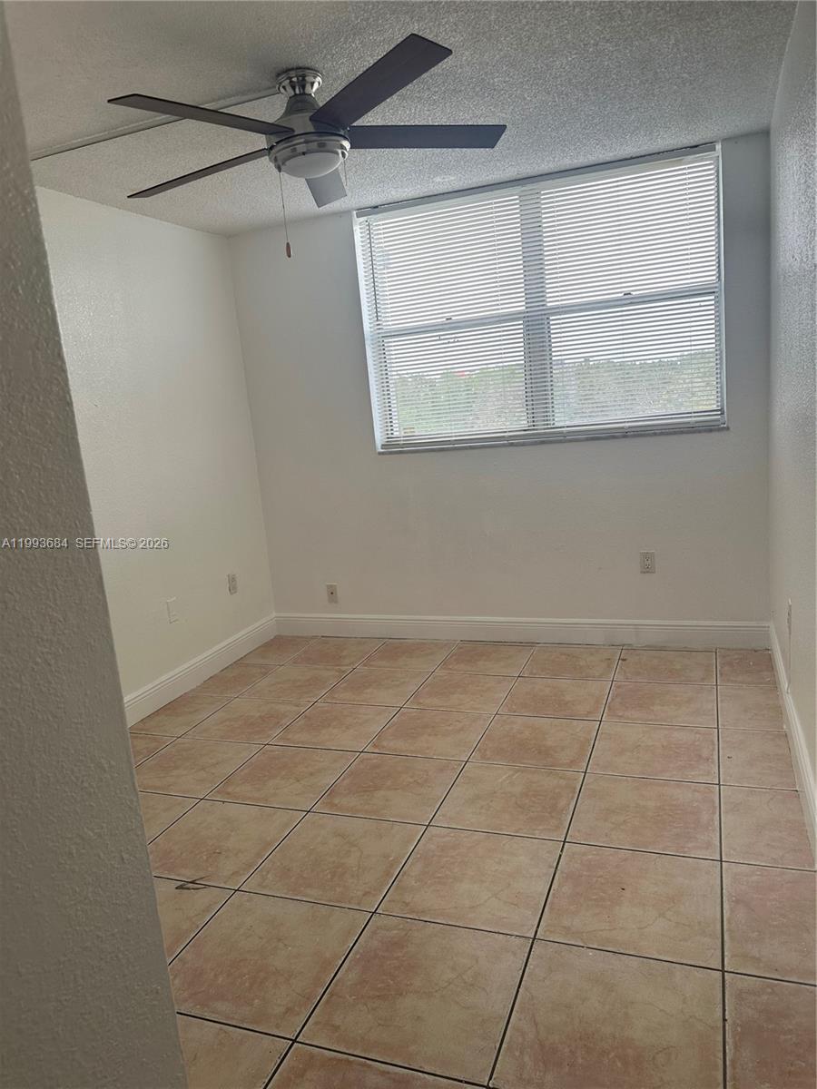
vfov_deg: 71.6
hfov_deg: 56.8
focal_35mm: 24
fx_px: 755
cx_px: 408
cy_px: 544
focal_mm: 6.86
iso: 80
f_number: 1.78
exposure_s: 1/404
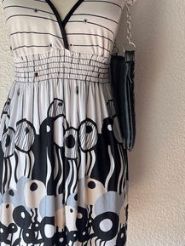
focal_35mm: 48
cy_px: 88
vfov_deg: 39.3
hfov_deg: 30.2
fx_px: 342
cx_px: 74
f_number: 1.6
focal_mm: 5.1
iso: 80
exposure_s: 1/122
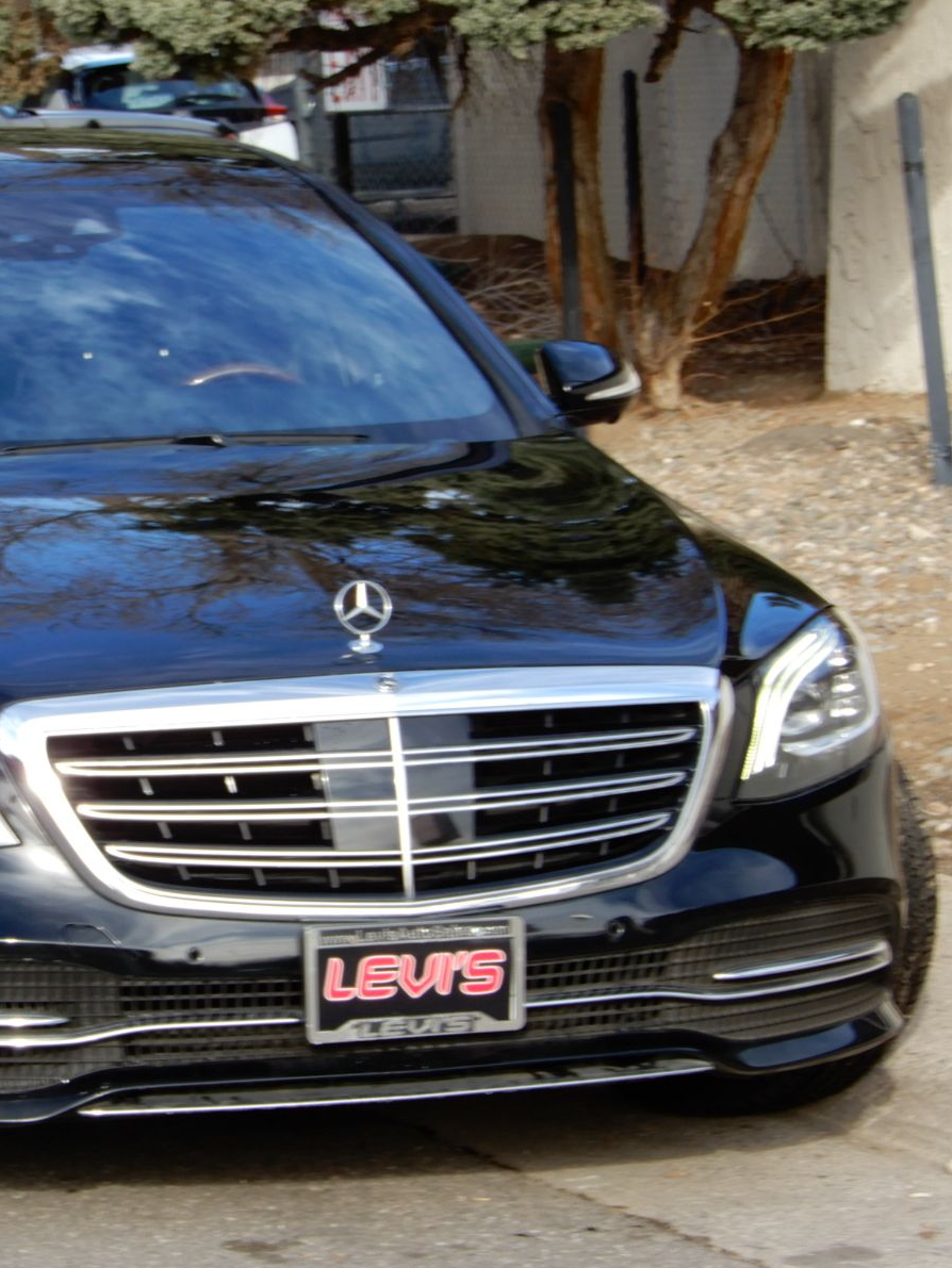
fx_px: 5168
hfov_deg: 10.5
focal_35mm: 141
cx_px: 101
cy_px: 633
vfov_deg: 14.0
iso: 80
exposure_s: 1/100
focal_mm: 18.7
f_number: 5
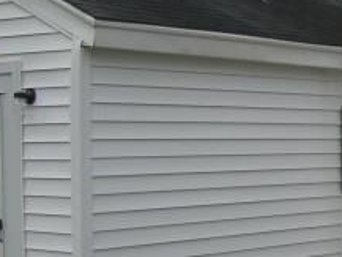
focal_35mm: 112
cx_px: 487
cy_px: 194
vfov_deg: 13.2
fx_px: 1107
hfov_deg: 16.3
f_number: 4.3
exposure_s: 1/500
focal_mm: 6.2
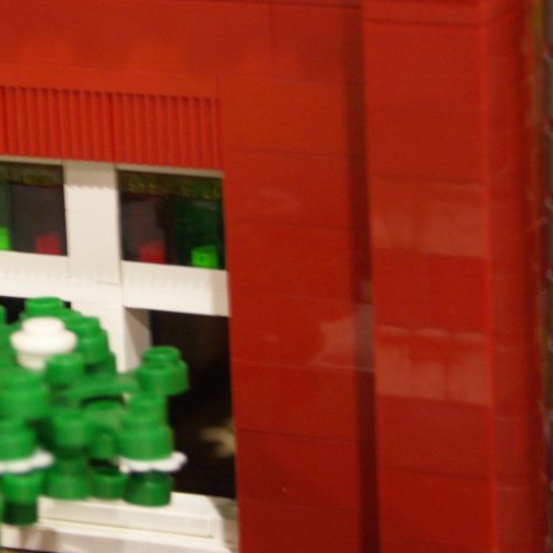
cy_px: 264
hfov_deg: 7.7
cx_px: 125
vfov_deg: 7.7
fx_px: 4103
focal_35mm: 227
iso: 200
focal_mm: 32.32
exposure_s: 1/4
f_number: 3.2
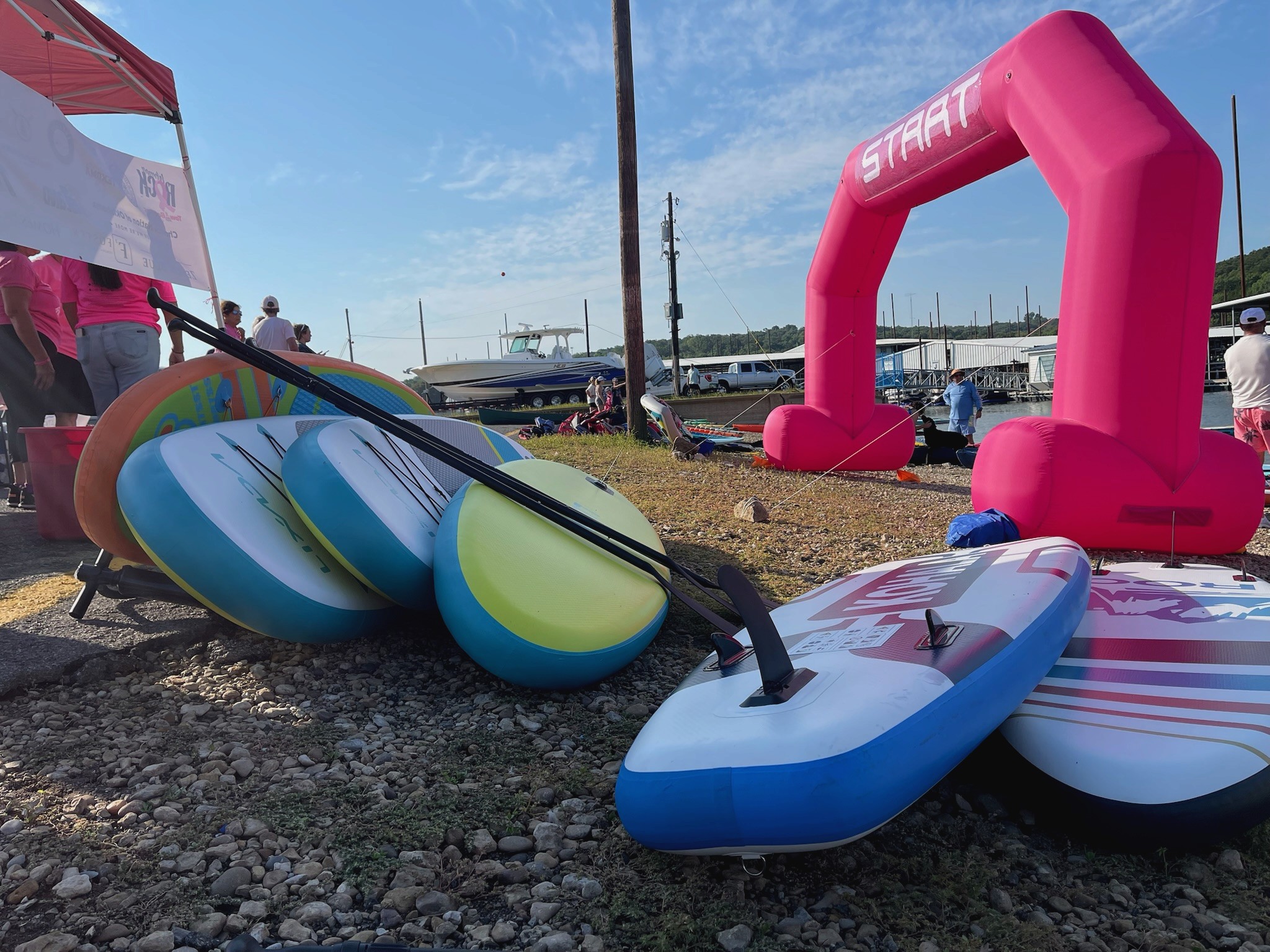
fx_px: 917
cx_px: 635
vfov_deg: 54.9
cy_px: 476
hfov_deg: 69.4
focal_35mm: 25
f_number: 1.6
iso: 32
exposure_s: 1/4049
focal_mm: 5.1
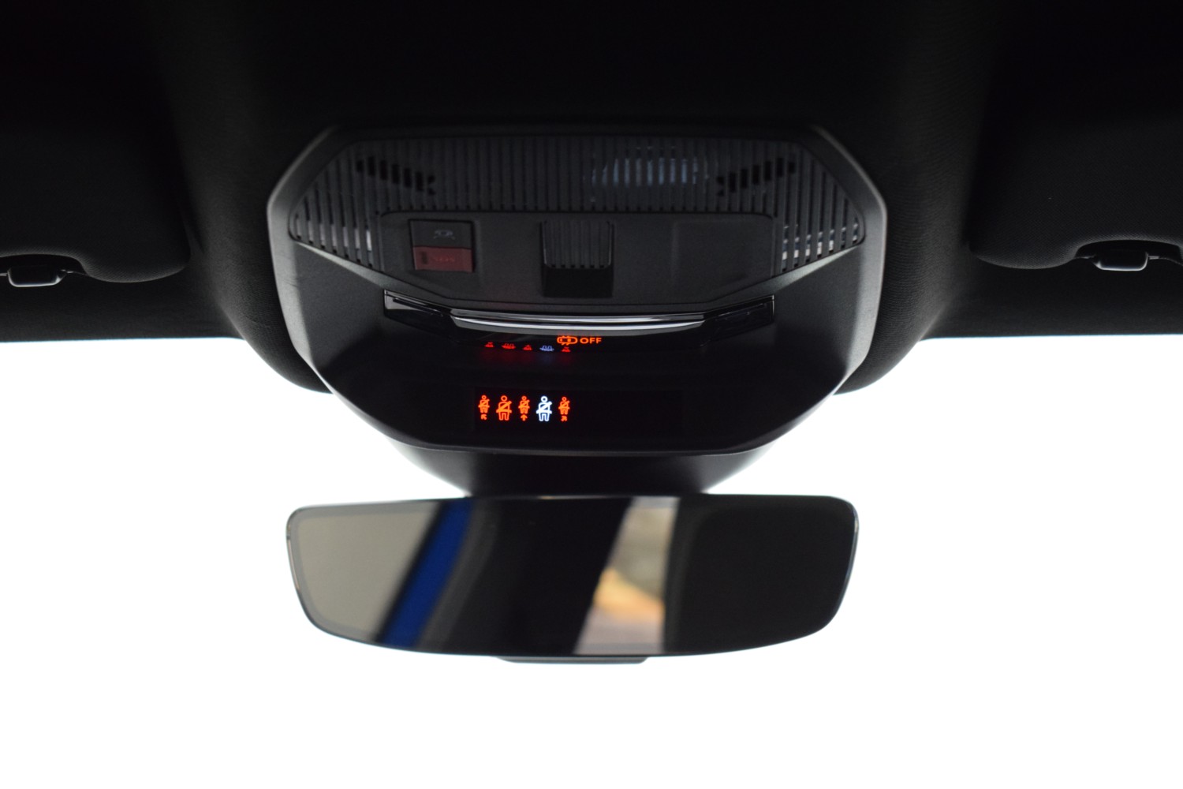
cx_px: 592
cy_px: 394
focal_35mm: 72
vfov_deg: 18.9
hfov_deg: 28.1
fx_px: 2366
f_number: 5.3
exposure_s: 1/60
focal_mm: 48
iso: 2500
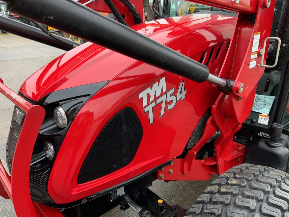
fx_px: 242
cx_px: 144
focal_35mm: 29
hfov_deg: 61.7
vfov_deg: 48.2
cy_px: 108
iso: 25
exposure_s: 1/122
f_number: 1.8
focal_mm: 3
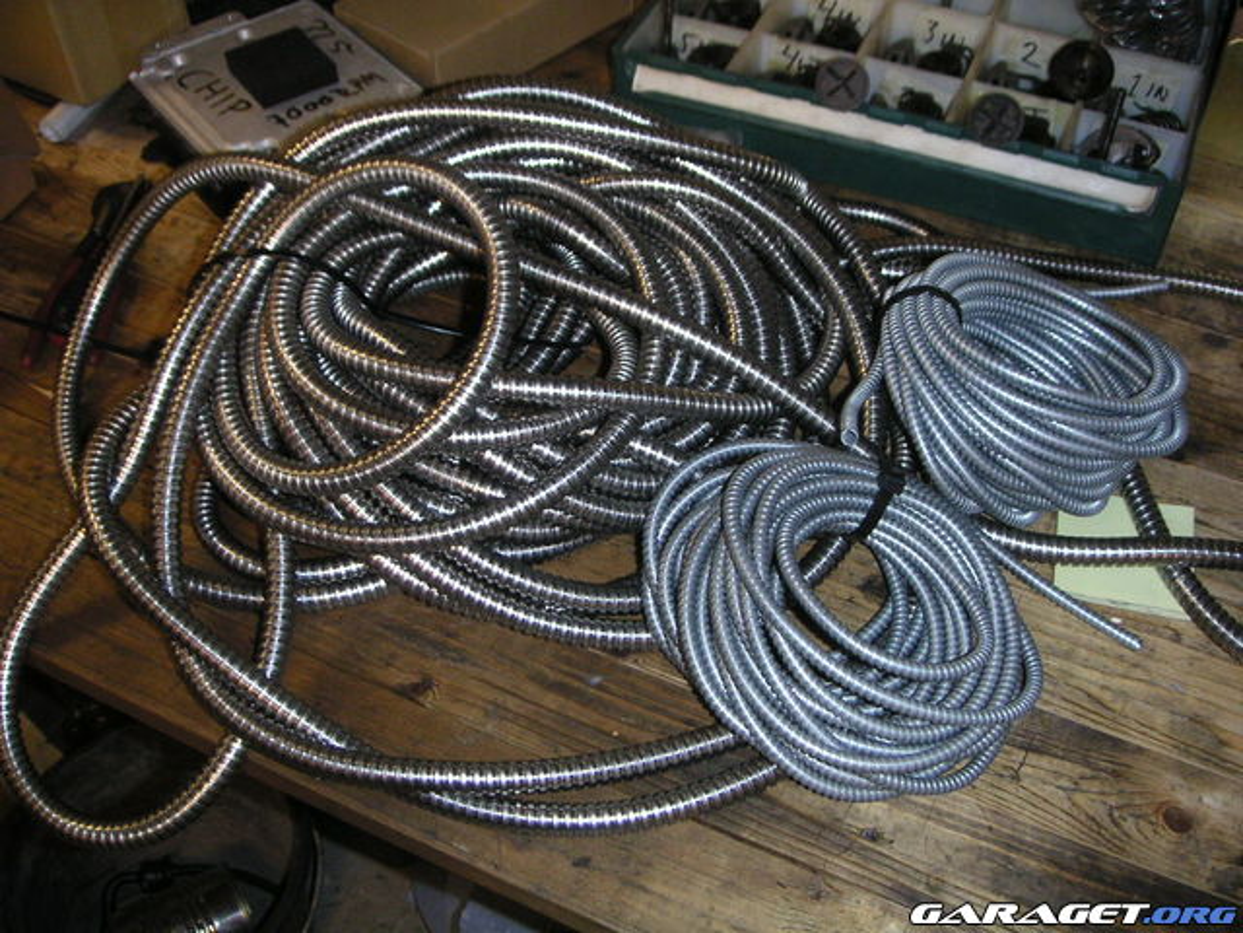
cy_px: 466
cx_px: 622
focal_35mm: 38
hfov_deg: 49.0
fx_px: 1365
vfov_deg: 37.7
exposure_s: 1/45
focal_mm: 6
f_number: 2.8
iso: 160
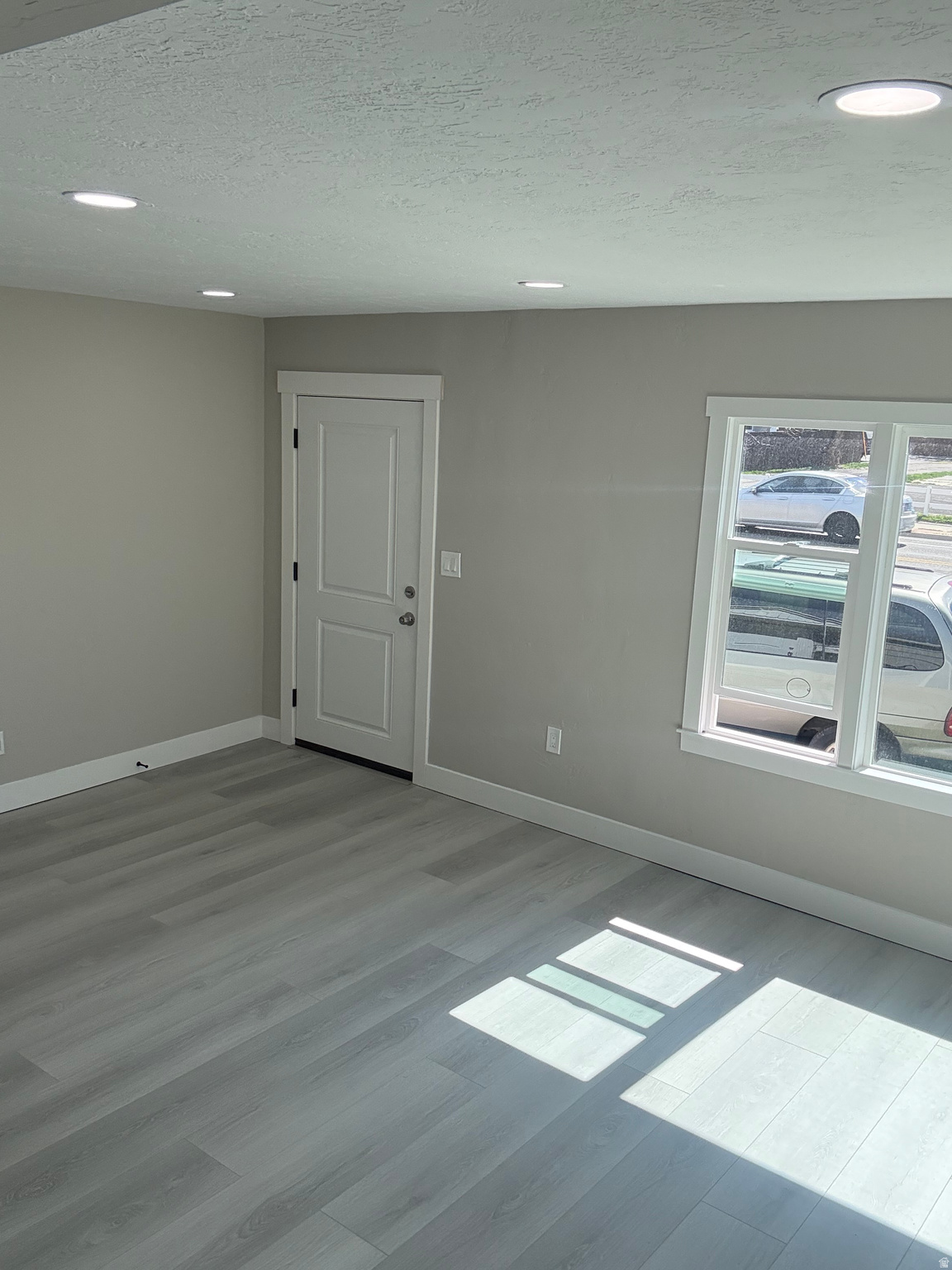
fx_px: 1100
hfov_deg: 46.8
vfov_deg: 60.0
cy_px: 635
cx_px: 476
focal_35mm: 30
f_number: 1.9
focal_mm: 2.69
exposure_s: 1/365
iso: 40
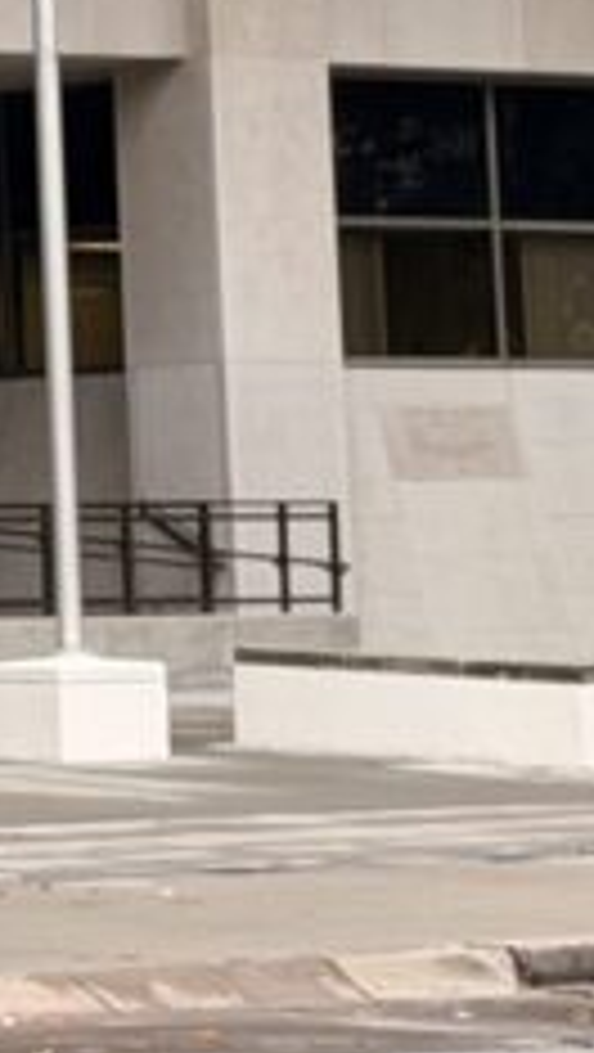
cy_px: -464
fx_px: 6398
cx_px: -765
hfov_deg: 5.2
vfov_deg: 9.2
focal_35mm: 229
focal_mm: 6.76
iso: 64
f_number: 1.78
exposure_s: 1/509
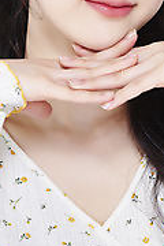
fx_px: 1592
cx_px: 105
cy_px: -20
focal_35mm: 233
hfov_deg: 5.9
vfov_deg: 8.8
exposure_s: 1/125
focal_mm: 105
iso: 64
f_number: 11
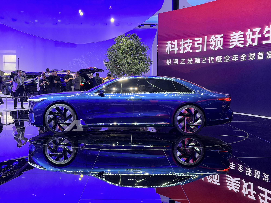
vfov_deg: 30.3
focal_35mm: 48
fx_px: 376
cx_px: 136
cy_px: 102
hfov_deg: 39.7
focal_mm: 6.76
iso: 100
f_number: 1.78
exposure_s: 1/88
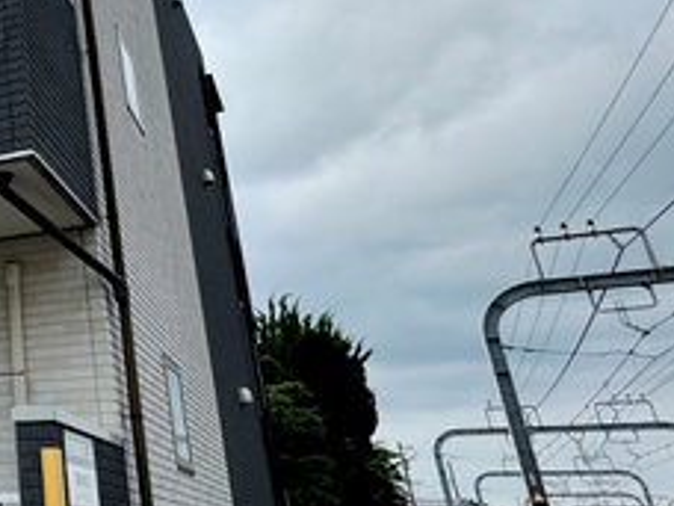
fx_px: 837
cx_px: -204
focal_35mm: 43
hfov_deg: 32.7
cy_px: 194
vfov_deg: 33.5
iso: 50
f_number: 2.2
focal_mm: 2.22
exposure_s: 1/2985
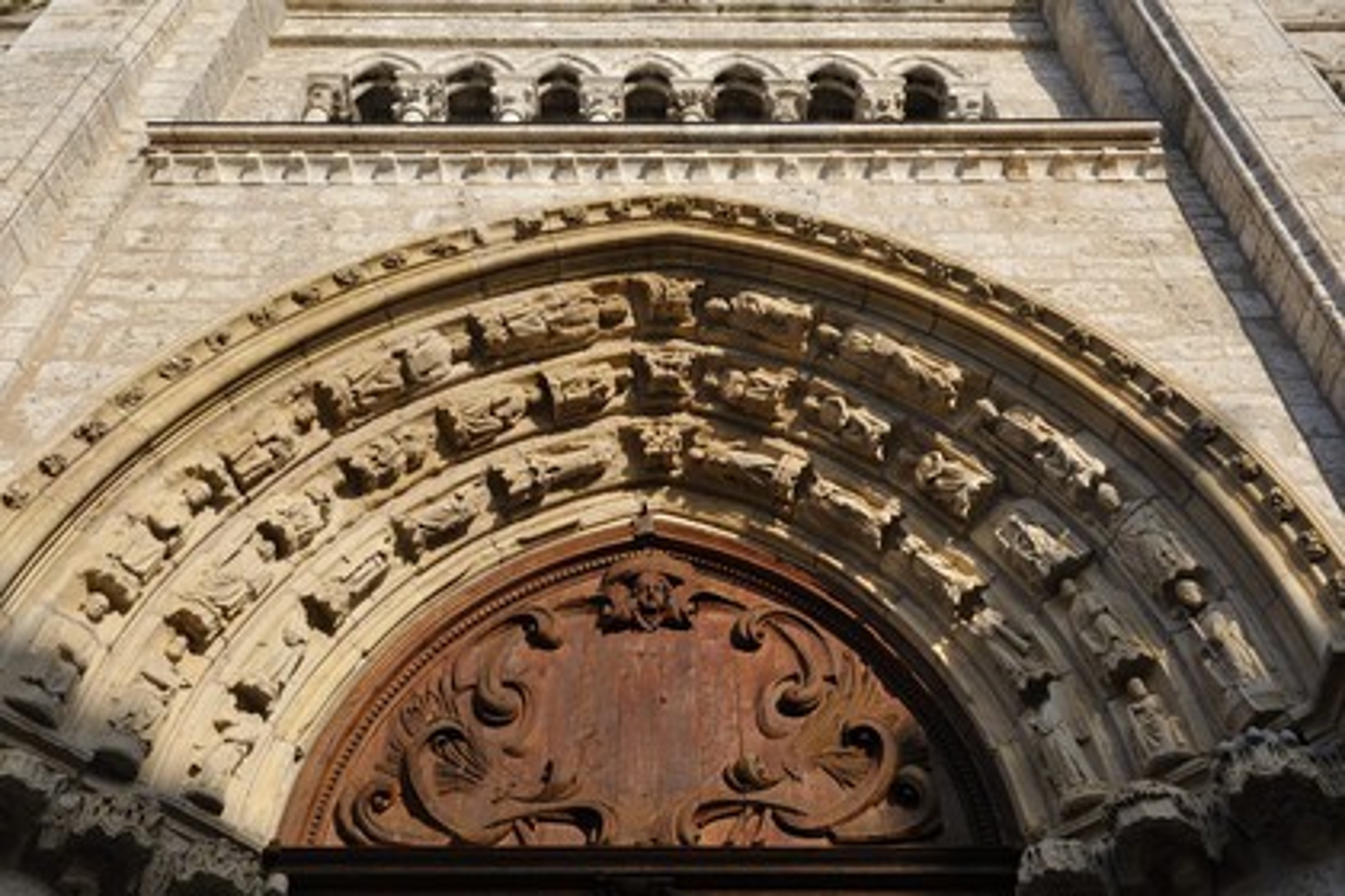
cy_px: 448
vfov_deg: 36.9
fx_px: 1345
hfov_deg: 53.1
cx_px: 672
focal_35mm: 36
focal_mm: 36
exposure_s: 1/160
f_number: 13
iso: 200
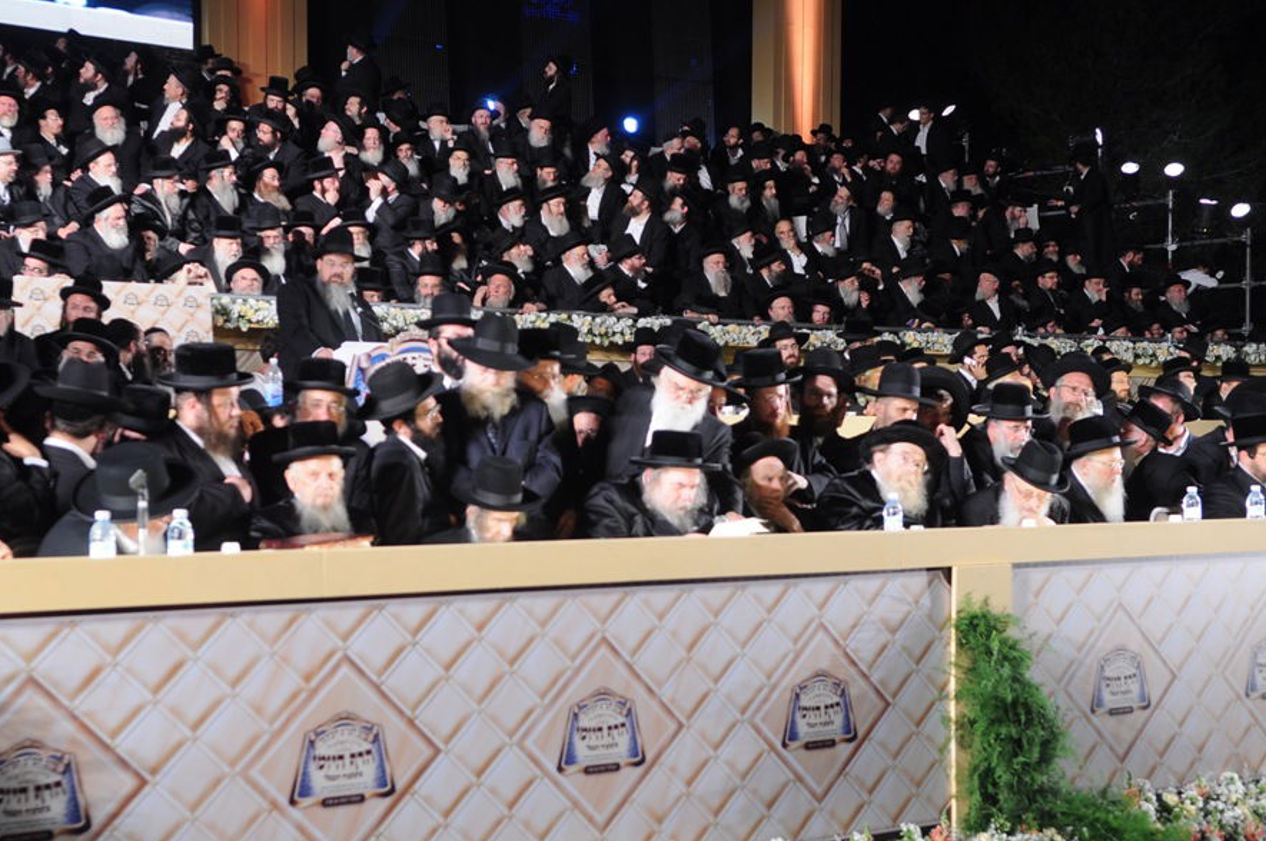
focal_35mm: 59
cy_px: 462
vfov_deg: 22.9
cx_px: 562
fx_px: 2073
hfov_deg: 33.9
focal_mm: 34
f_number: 3.5
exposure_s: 1/80
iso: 500
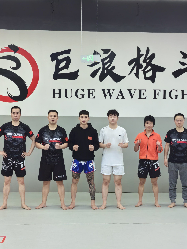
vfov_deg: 27.8
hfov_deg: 21.0
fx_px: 504
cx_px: 94
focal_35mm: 70
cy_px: 124
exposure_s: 1/100
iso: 100
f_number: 2
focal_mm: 5.72
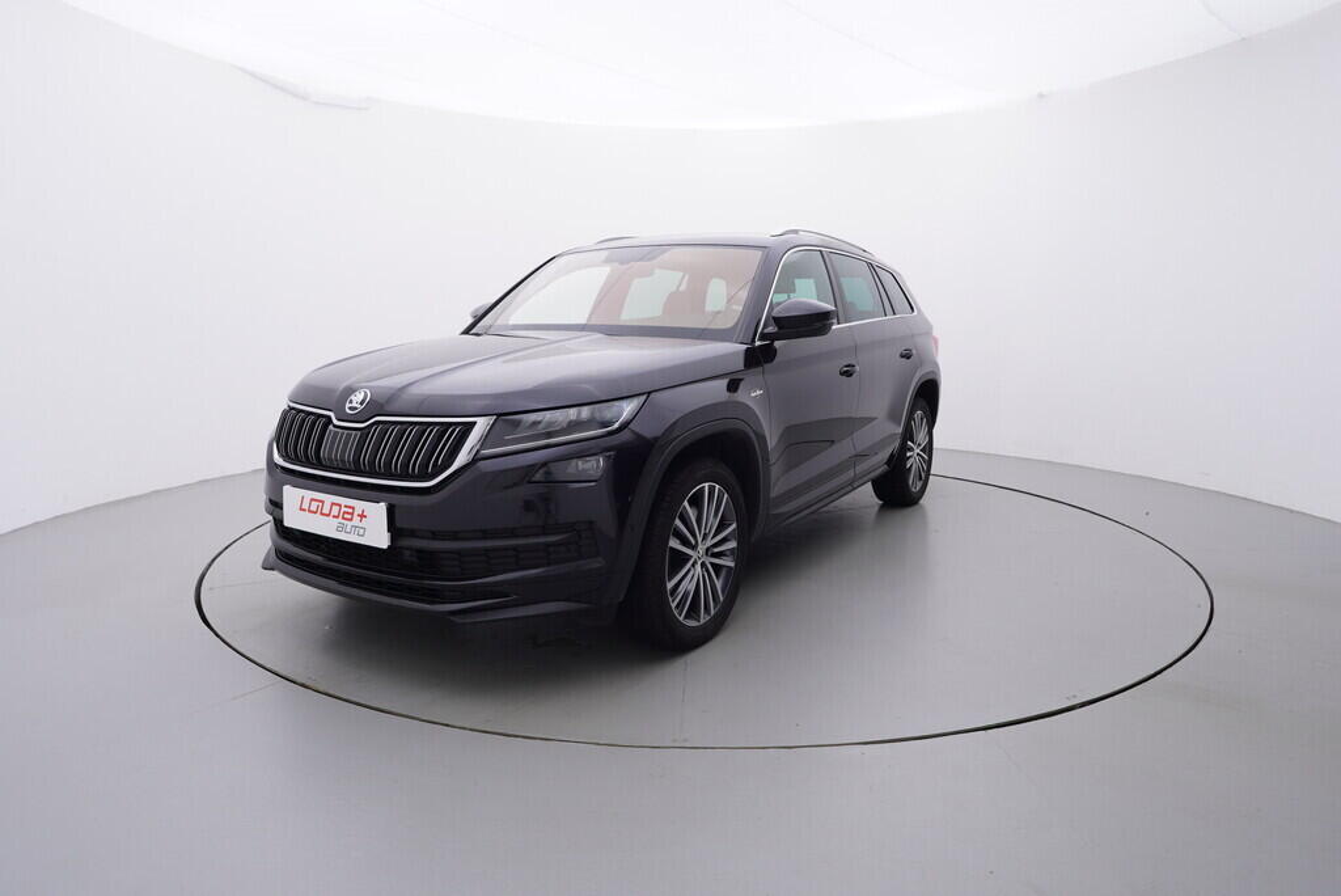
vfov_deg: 56.2
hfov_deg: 77.3
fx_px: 839
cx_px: 670
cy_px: 448
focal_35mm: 22
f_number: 5
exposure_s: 1/80
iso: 200
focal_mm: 15
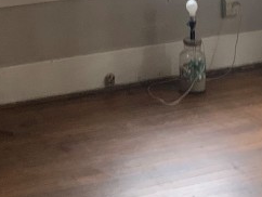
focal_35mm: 110
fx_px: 833
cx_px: 79
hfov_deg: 17.8
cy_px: -170
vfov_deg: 12.2
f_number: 1.8
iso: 400
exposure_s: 1/30
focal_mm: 4.25
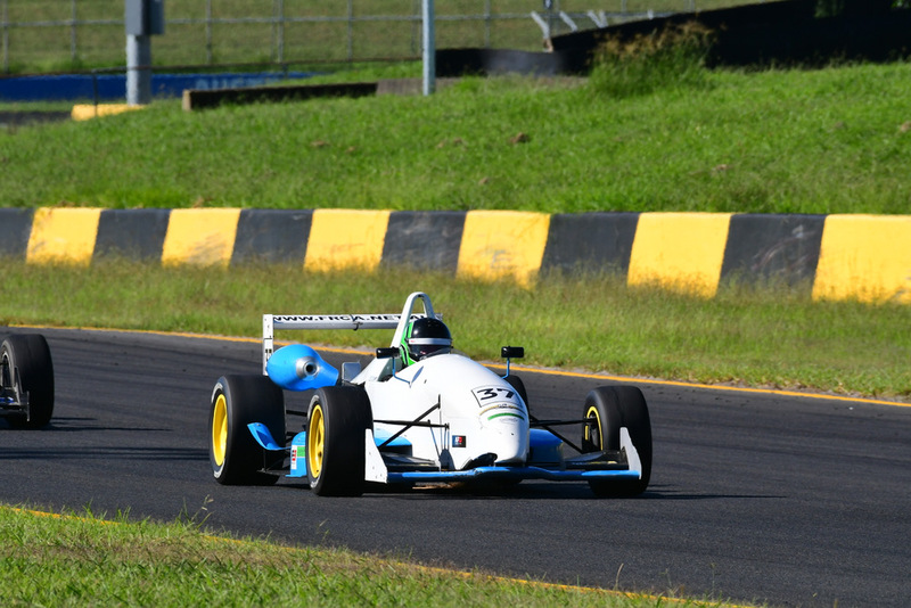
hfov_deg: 3.1
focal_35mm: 675
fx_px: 17086
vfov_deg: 2.0
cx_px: 456
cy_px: 304
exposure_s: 1/640
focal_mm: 450
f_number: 13
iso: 500
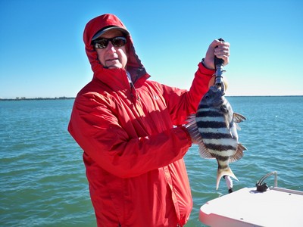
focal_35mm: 35
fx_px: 306
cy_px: 114
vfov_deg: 40.7
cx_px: 152
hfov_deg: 52.6
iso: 64
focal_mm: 6.3
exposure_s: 1/400
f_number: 3.1
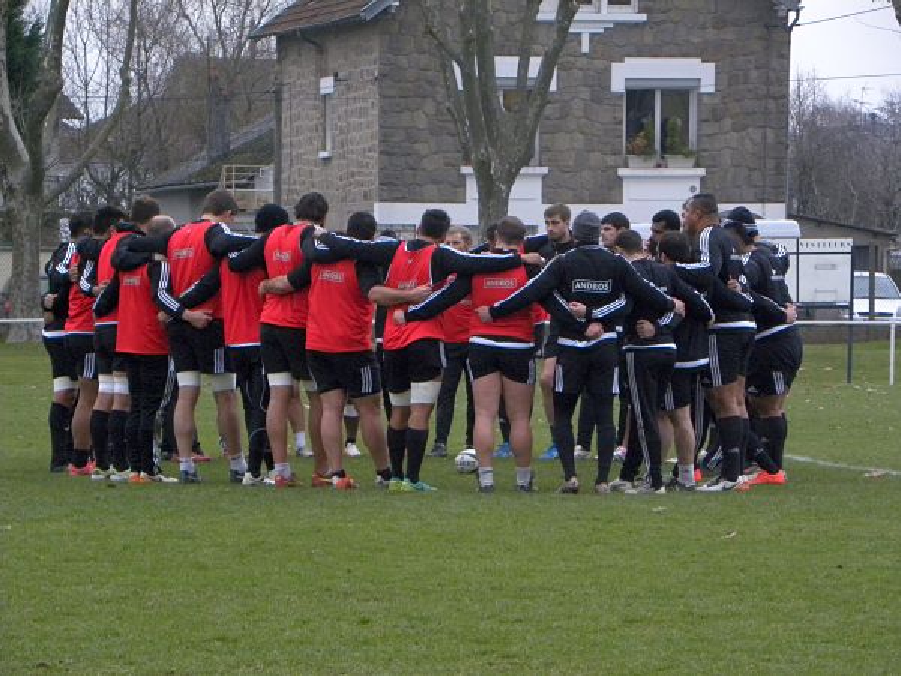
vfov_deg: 7.0
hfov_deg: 9.3
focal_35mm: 212
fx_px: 5518
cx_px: 450
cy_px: 338
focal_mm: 37.7
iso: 400
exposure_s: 1/84
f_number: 4.5
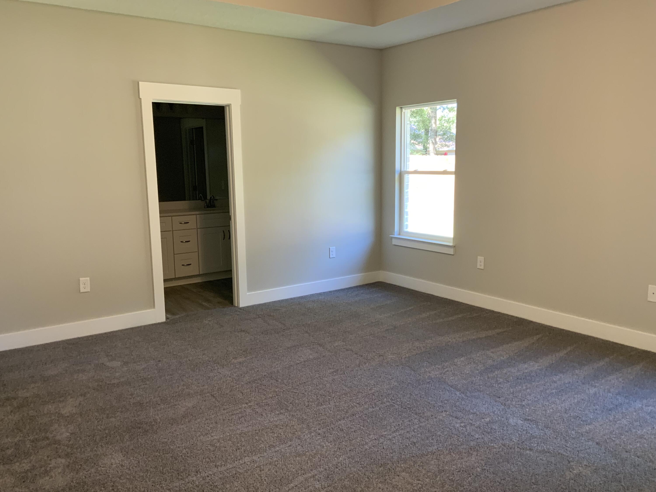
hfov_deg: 61.7
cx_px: 328
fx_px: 550
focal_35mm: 29
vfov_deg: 48.2
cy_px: 246
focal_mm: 3
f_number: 1.8
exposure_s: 1/60
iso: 125
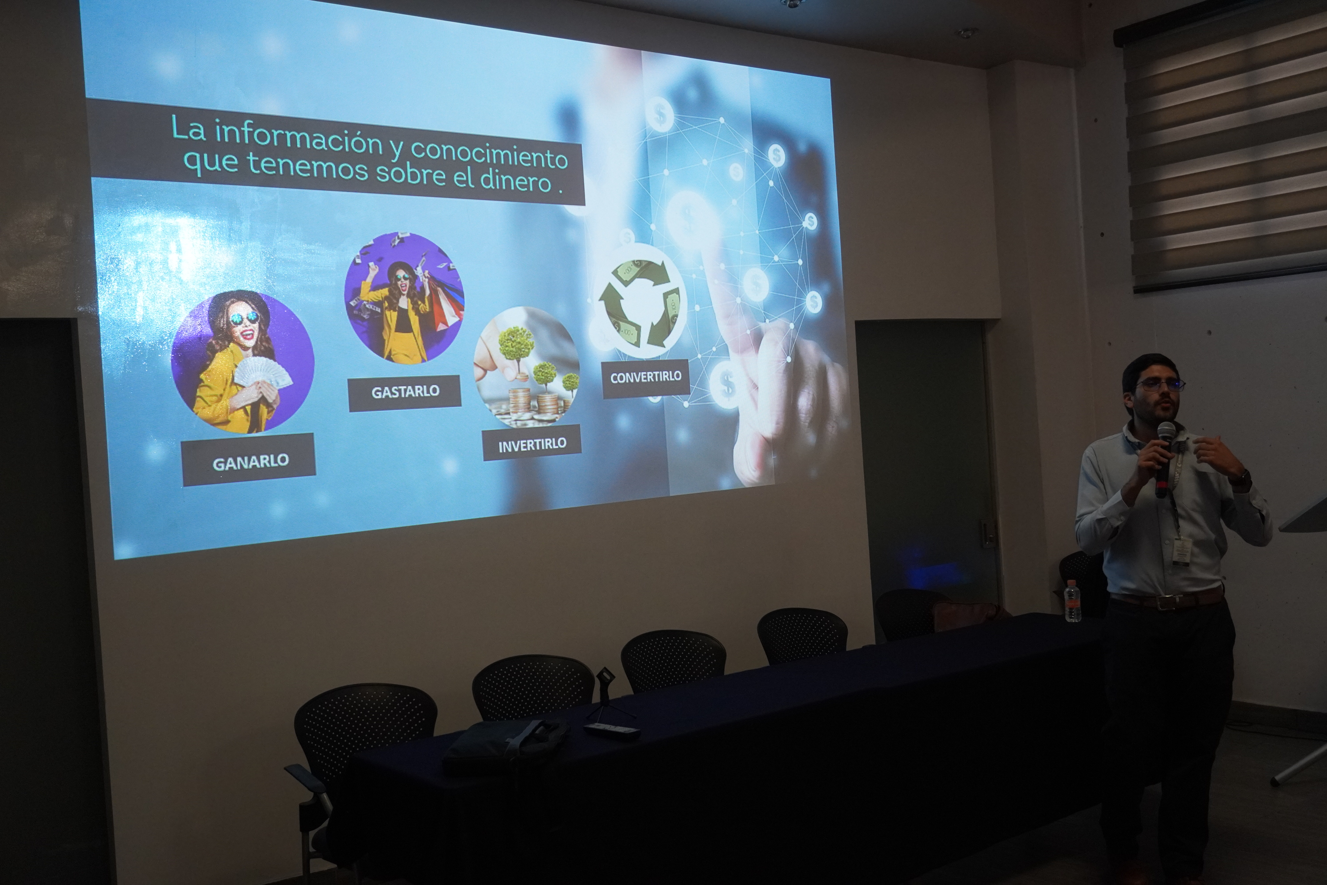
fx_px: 1382
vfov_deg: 35.5
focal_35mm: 38
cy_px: 442
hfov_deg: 51.3
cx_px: 664
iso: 2000
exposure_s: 1/160
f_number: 4.5
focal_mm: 25
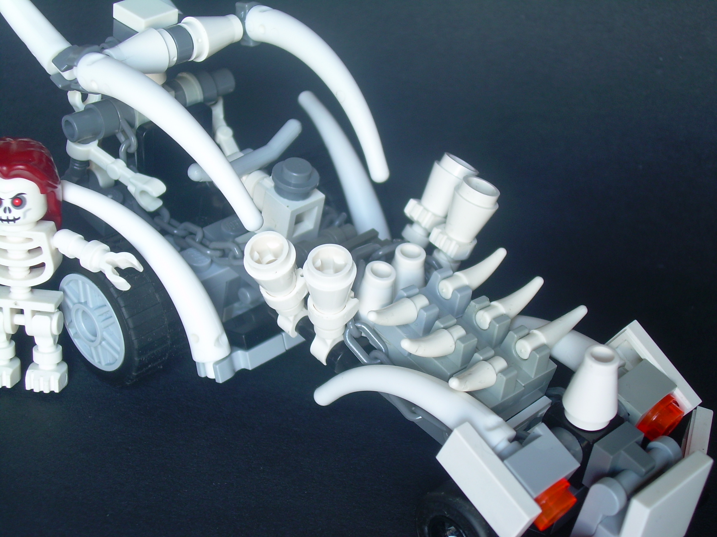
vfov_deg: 22.6
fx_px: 1346
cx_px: 358
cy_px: 268
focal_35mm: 65
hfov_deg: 29.8
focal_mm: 11
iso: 50
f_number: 3.6
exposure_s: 1/9.5
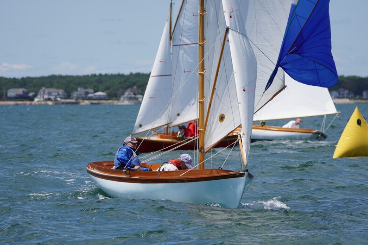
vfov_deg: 4.9
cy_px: 123
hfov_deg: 7.3
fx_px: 2887
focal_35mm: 283
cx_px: 183
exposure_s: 1/1600
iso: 200
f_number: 5.6
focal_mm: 187
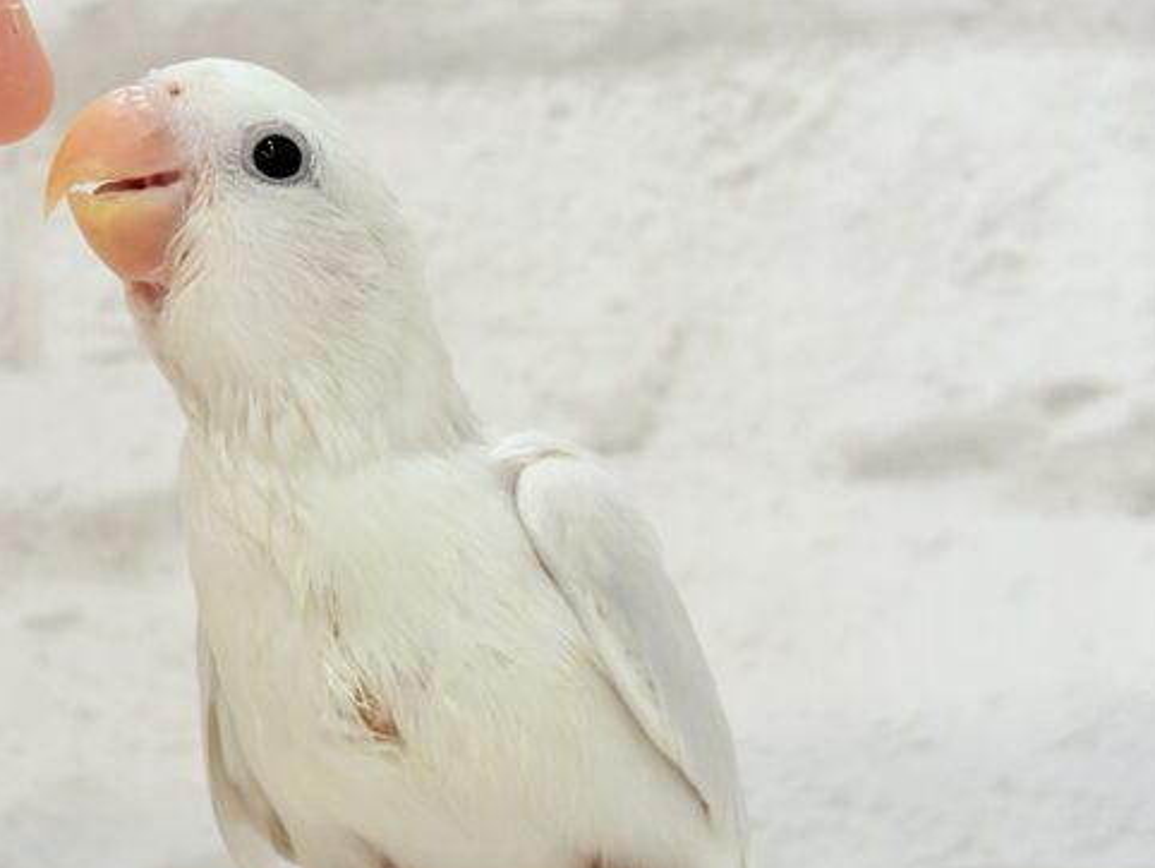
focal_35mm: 69
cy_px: 436
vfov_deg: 21.3
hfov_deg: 28.1
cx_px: 441
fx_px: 2303
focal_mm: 5.96
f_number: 1.6
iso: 40
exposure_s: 1/50
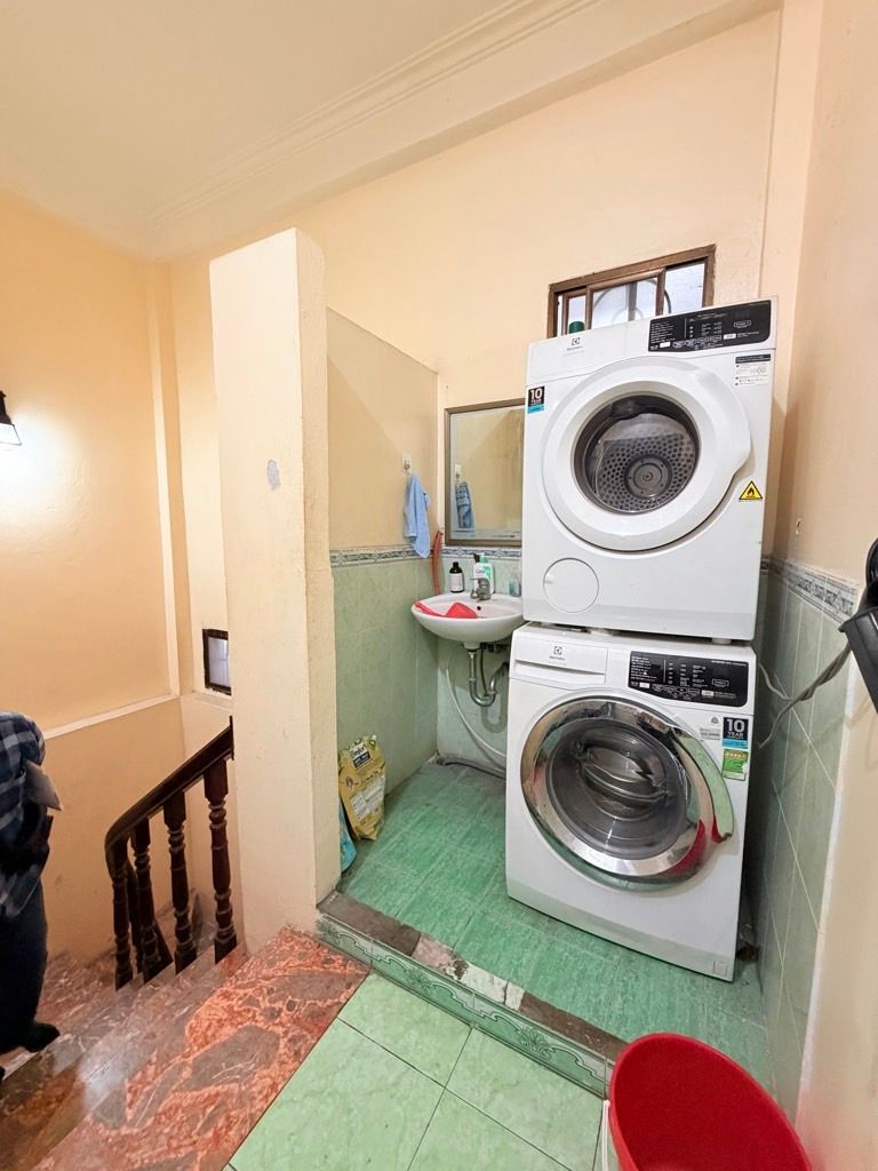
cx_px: 439
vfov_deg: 102.1
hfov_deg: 85.7
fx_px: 473
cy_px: 586
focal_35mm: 14
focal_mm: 2.22
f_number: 2.2
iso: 400
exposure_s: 1/50
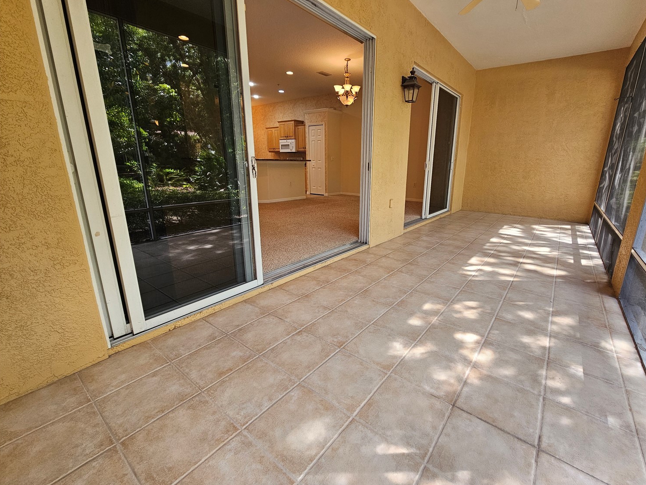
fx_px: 261
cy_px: 238
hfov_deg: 101.9
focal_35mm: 14
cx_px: 343
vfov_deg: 85.6
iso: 64
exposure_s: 1/60
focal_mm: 2.2
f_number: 2.2
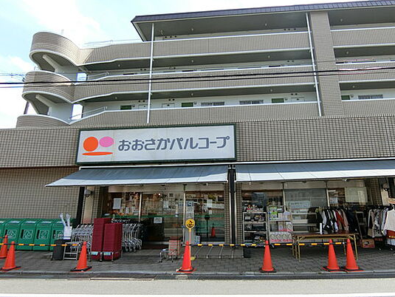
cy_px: 141
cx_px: 228
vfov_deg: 61.1
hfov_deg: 75.8
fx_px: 251
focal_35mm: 22
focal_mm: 4.06
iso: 80
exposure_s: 1/800
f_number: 2.7
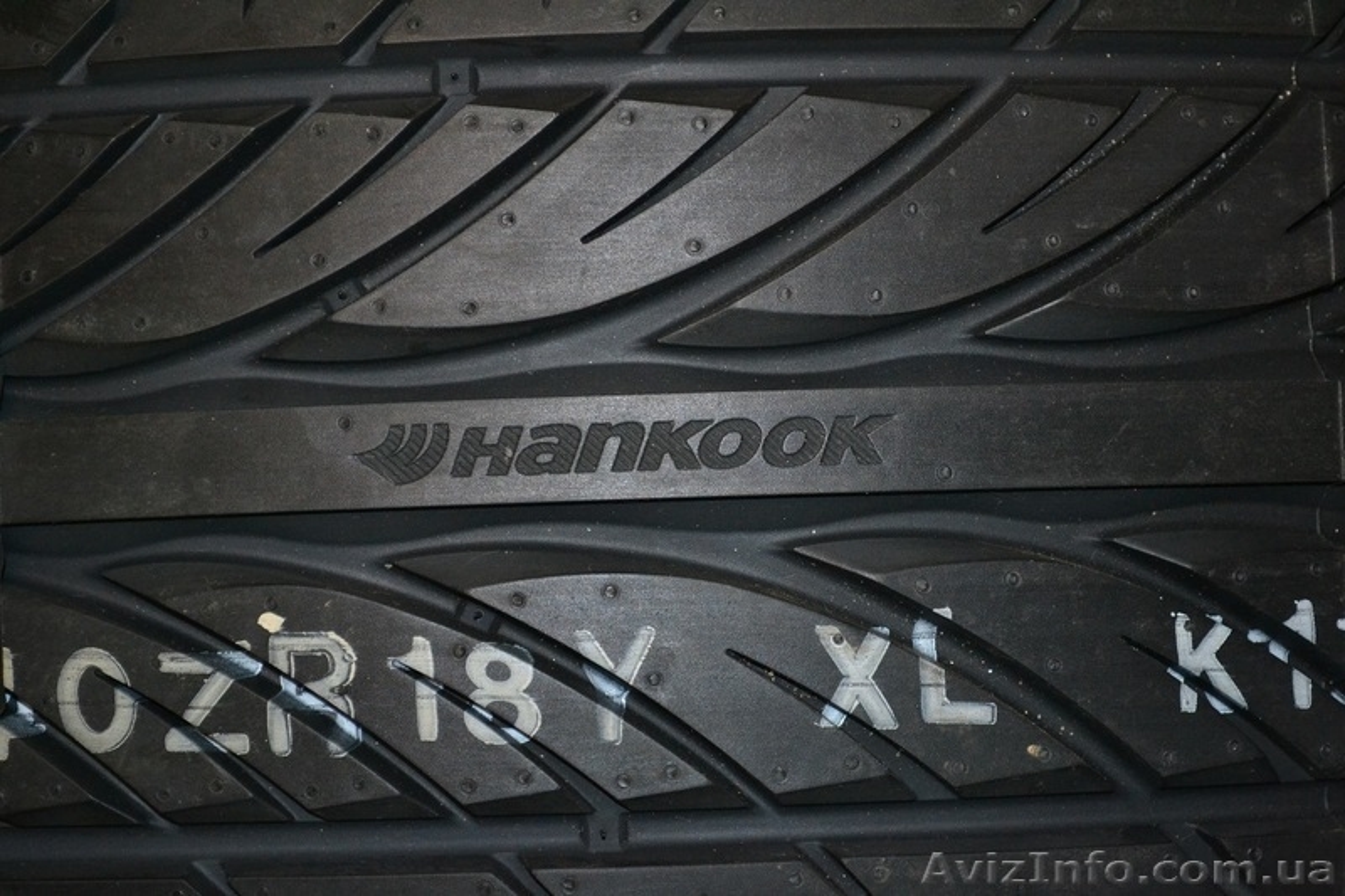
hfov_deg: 24.6
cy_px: 448
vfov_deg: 16.5
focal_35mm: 82
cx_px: 672
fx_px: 3081
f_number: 5.6
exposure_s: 1/60
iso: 1800
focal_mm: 55
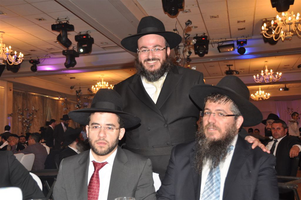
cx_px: 150
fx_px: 338
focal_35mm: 40
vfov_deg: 32.9
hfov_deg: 48.0
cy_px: 100
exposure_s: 1/60
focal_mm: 27
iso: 400
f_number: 5
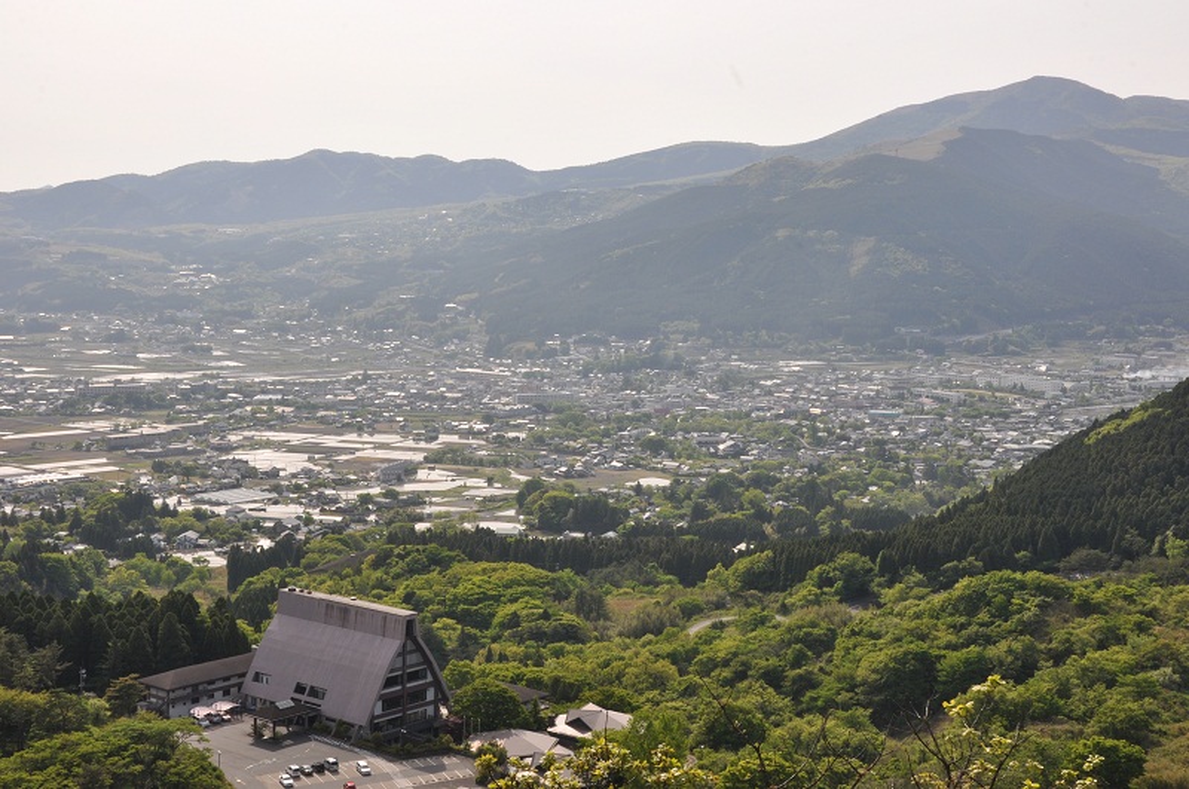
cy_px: 394
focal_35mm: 52
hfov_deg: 37.9
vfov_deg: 25.7
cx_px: 594
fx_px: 1731
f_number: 22
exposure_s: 1/80
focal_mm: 35
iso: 200
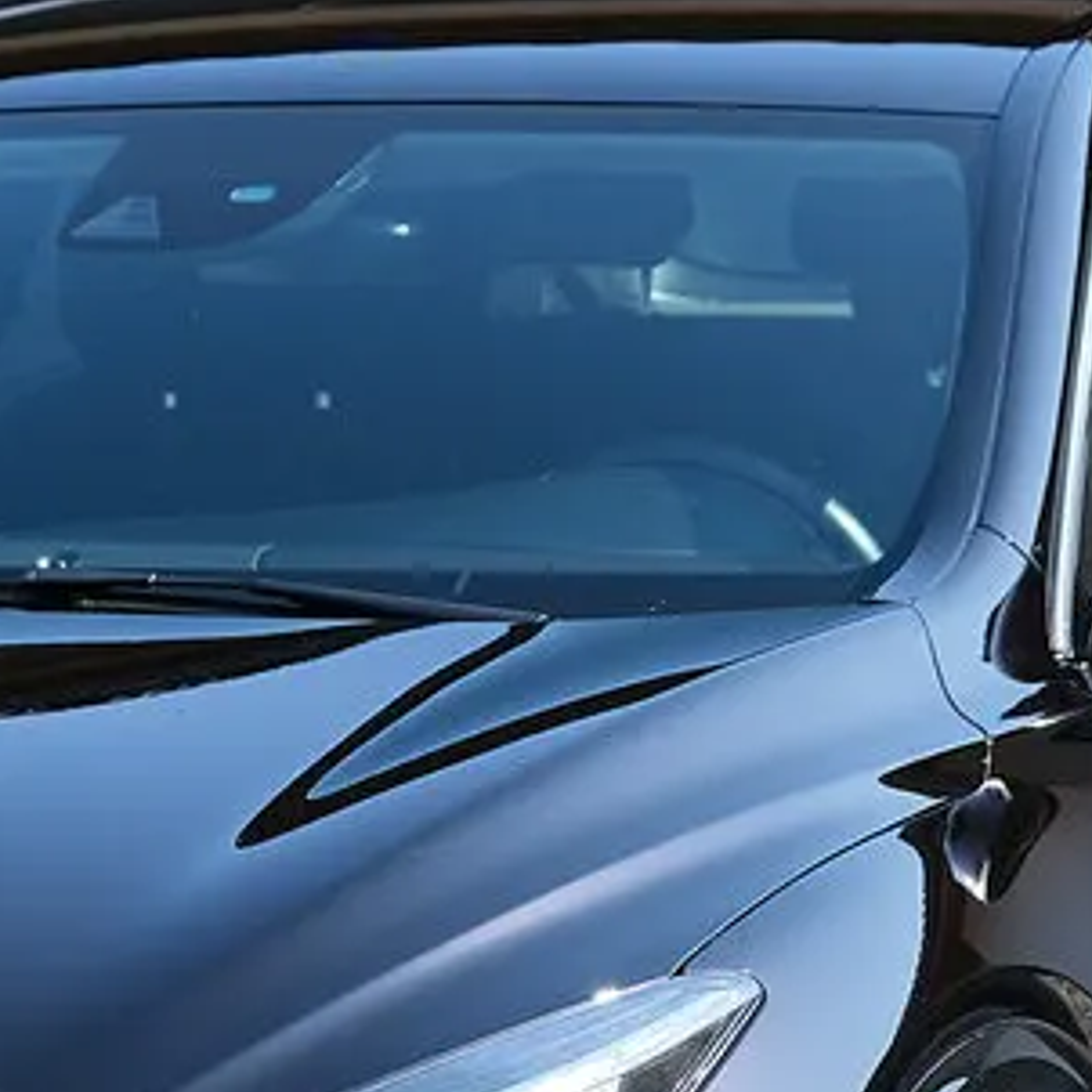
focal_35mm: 242
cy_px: 1126
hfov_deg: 7.2
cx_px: 172
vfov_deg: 7.2
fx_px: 8637
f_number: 5.6
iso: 320
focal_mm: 50.5
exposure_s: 1/340
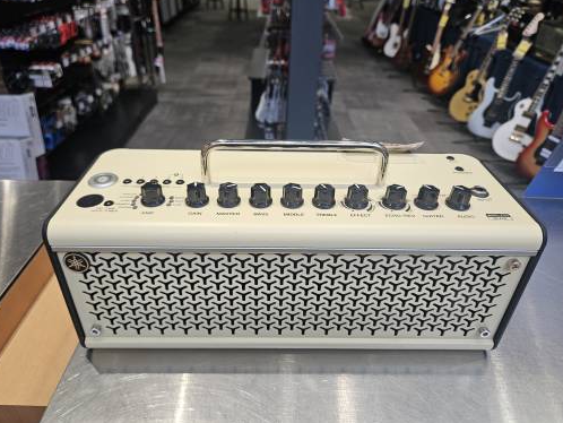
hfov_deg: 71.6
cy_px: 206
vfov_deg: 56.8
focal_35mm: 24
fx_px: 391
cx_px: 278
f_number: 1.8
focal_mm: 5.4
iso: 80
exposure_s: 1/120
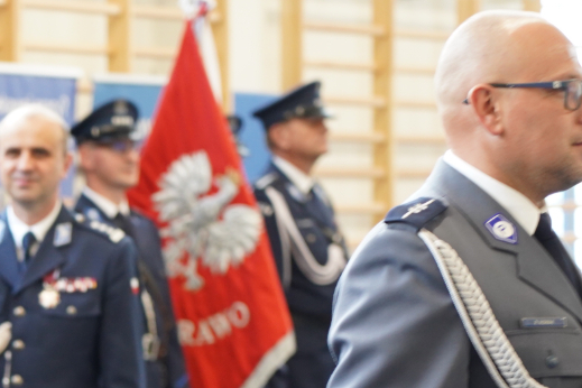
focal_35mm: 263
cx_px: -120
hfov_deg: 7.8
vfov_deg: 5.2
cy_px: 418
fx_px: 4252
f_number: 4
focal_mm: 105
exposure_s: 1/160
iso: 2000
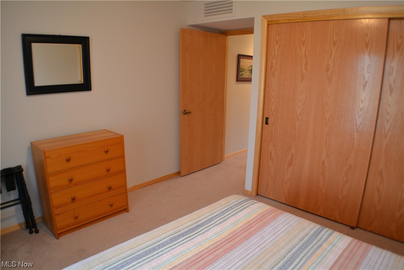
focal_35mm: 30
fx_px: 337
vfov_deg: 43.6
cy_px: 135
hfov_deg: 61.9
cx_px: 202
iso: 1100
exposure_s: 1/60
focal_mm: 20
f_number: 3.8
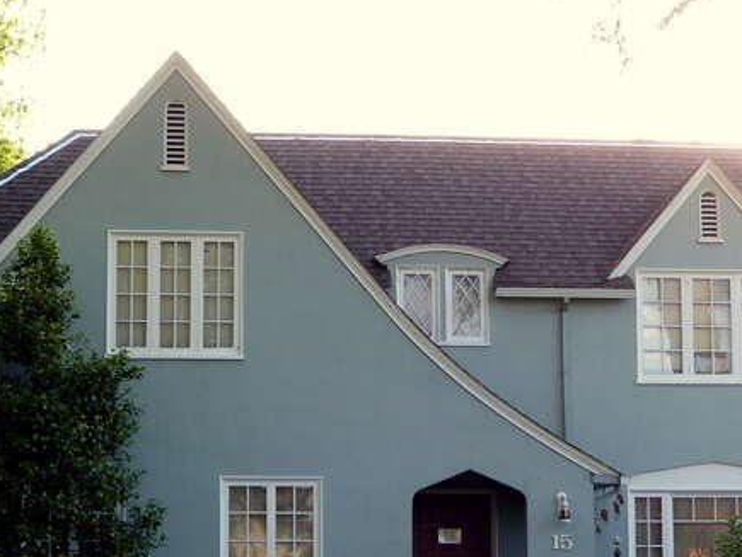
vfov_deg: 18.5
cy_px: 446
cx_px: 401
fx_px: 1695
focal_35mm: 79
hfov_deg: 24.7
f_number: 3.2
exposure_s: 1/80
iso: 100
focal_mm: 7.6
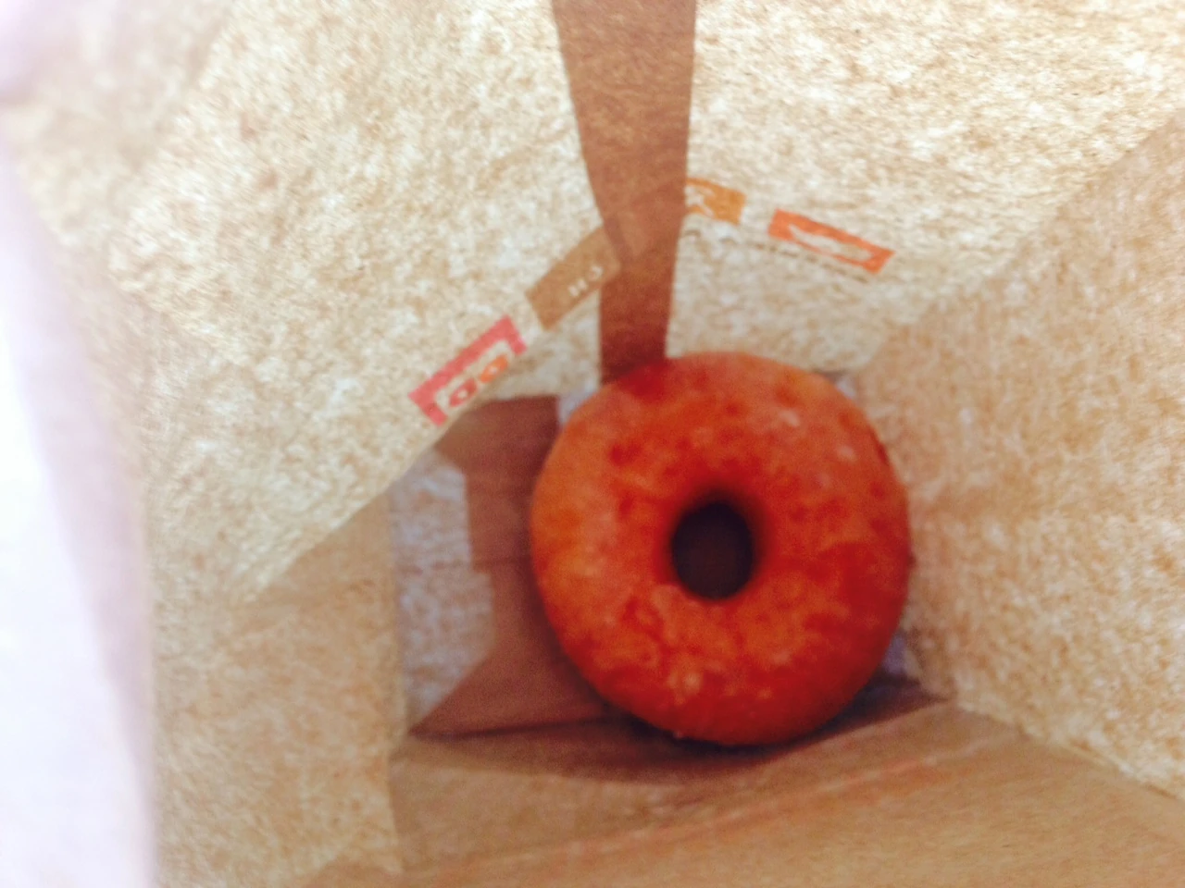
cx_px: 592
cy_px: 444
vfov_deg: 42.9
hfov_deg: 55.4
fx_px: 1130
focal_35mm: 33
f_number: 2.4
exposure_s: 1/20
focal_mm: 4.12
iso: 125
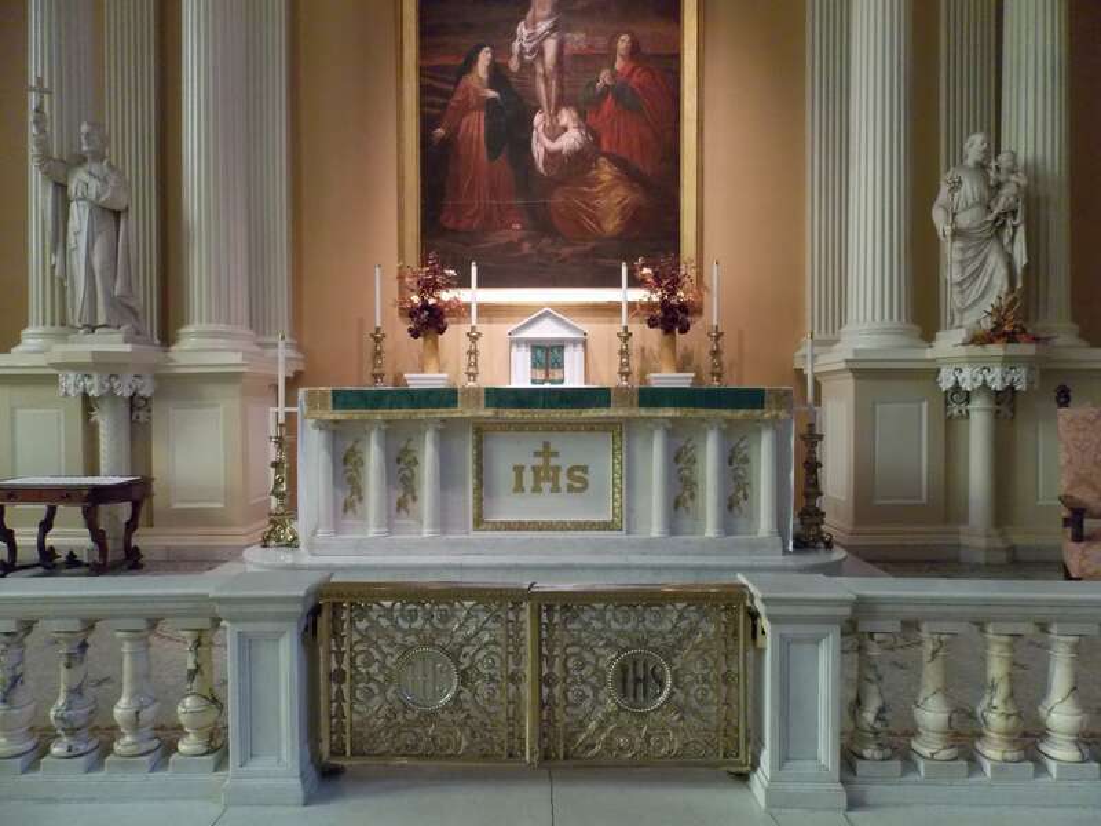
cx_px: 550
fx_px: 732
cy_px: 413
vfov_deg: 58.9
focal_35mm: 23
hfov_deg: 73.9
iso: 400
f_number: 3.1
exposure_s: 1/15
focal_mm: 4
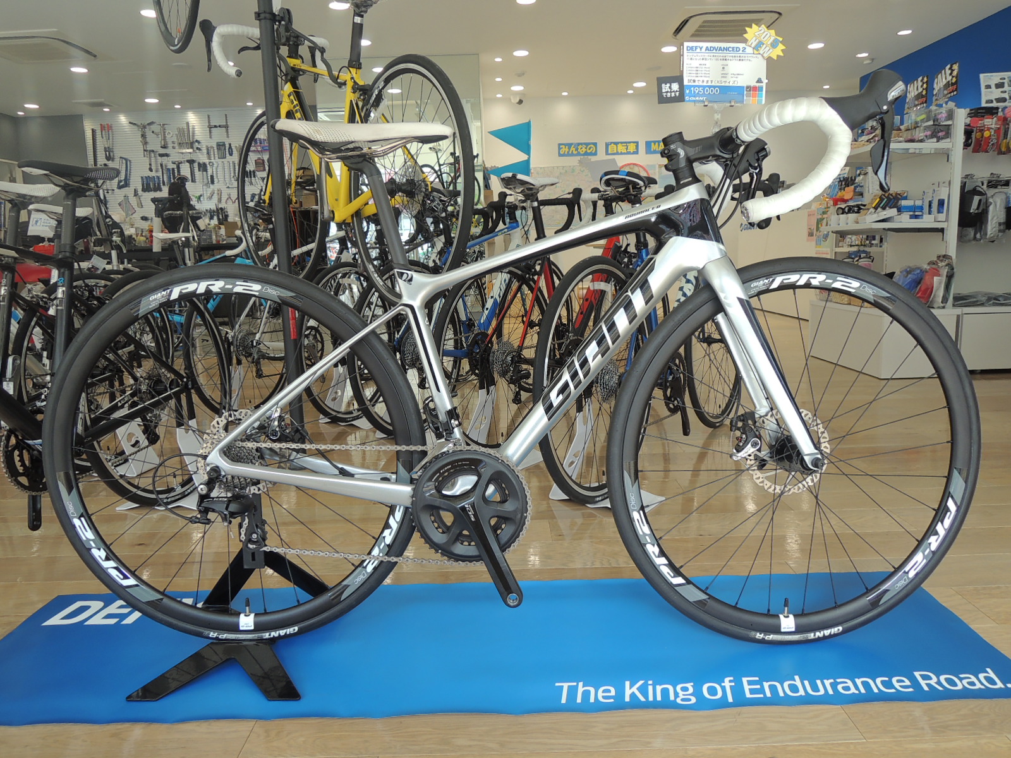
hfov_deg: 71.6
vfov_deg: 56.8
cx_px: 506
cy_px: 379
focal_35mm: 24
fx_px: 701
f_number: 2.8
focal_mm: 4.3
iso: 100
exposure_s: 1/80
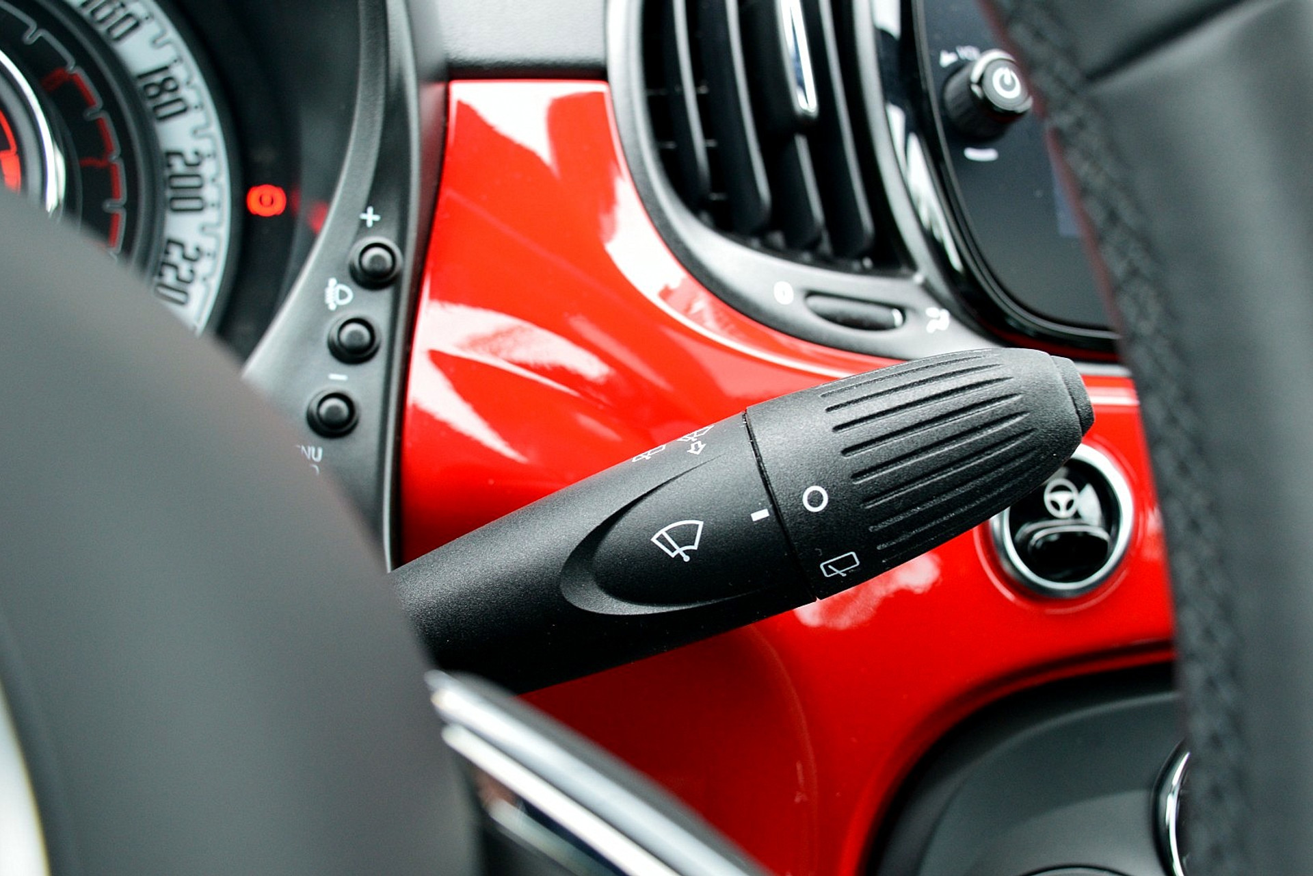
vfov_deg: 29.9
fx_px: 1641
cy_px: 438
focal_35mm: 45
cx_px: 656
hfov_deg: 43.6
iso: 800
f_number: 7.1
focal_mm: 30
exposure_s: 1/60
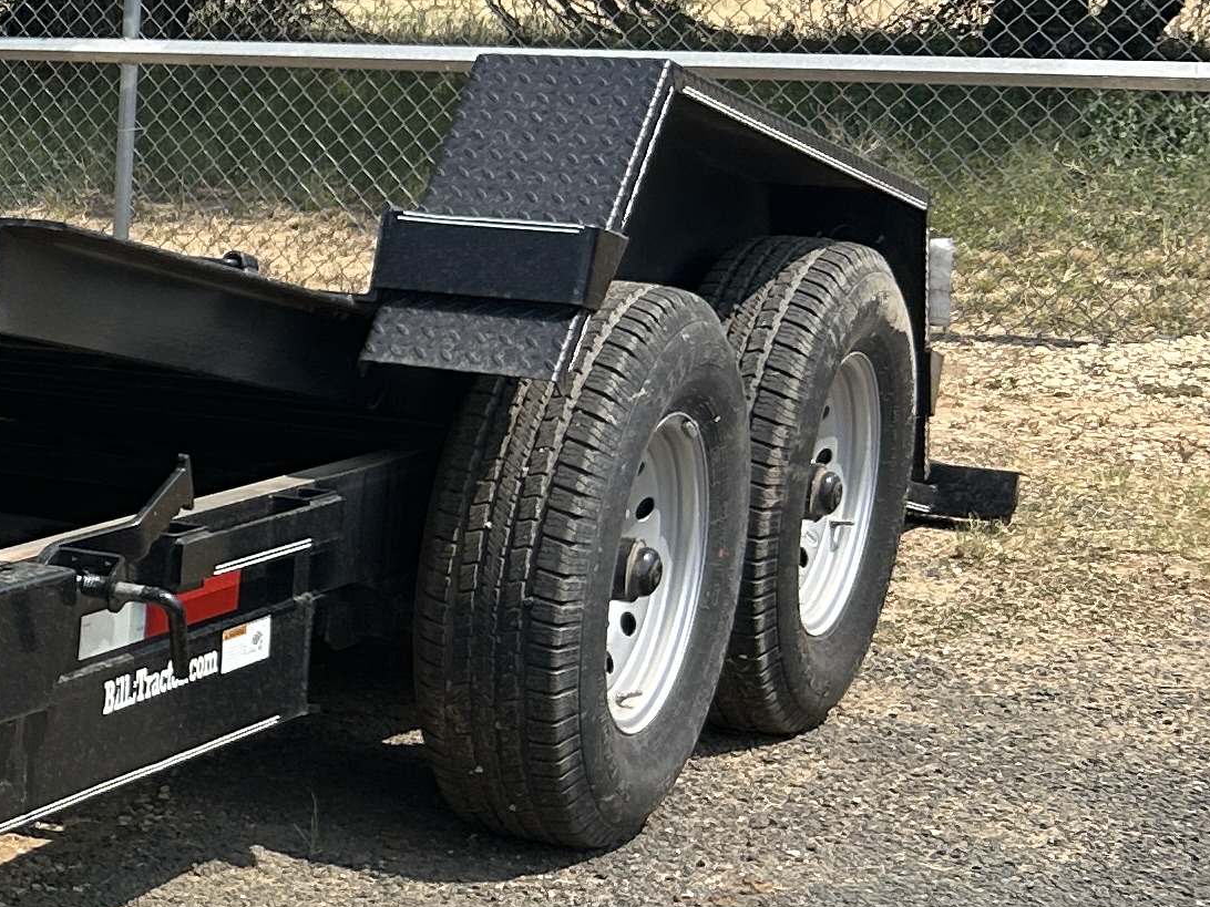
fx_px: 3356
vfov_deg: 15.4
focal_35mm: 96
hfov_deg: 16.8
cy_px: 503
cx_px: -1001
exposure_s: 1/2513
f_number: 1.5
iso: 50
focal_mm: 5.7
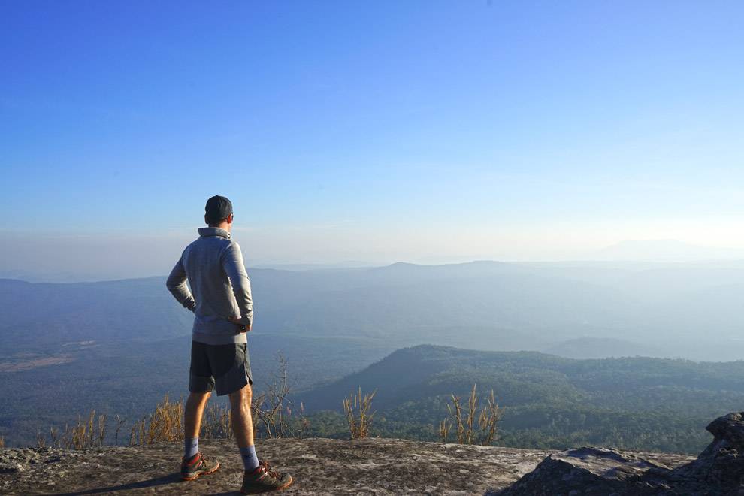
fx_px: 579
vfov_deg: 46.4
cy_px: 248
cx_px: 372
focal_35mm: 28
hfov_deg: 65.5
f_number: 11
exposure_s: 1/200
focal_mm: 28
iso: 100
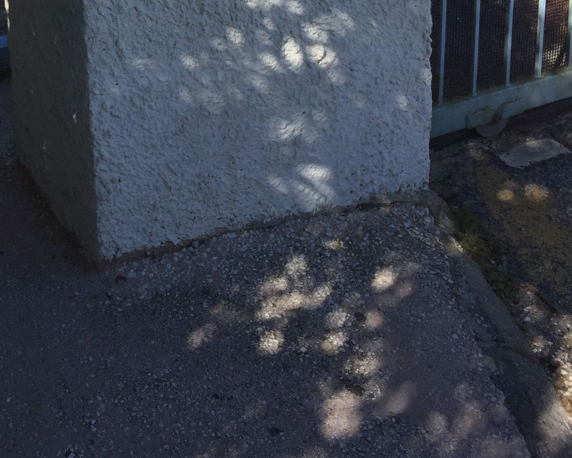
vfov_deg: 22.7
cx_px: 129
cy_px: -132
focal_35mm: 60
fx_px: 1016
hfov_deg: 30.8
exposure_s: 1/2198
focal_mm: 4.15
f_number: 2.2
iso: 32
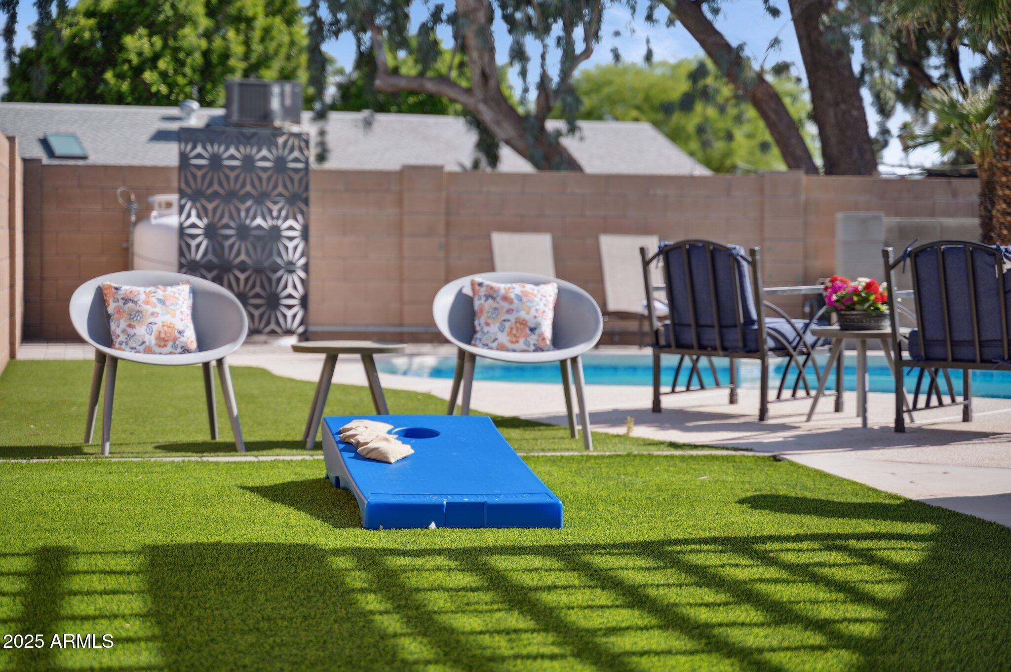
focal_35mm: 75
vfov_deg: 18.2
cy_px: 336
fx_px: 2105
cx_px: 506
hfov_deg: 27.0
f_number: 2.8
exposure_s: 1/1600
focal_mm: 75
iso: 100
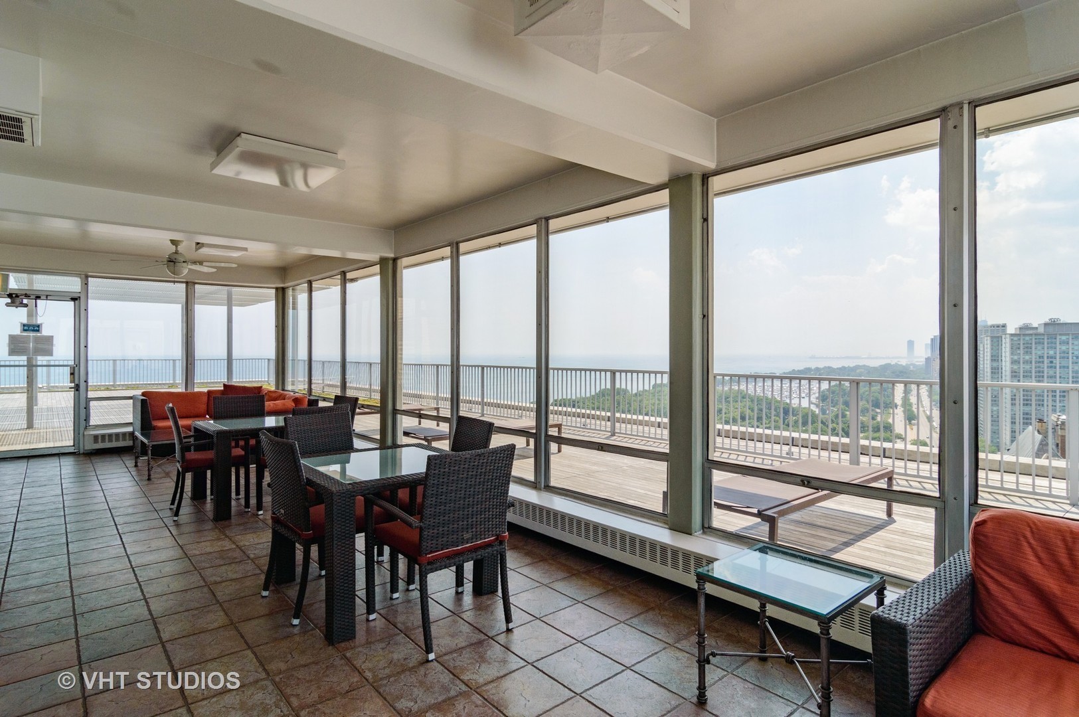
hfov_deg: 90.1
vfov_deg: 67.3
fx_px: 539
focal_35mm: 18
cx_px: 540
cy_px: 358
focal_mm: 12
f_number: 8
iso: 200
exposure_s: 1/125
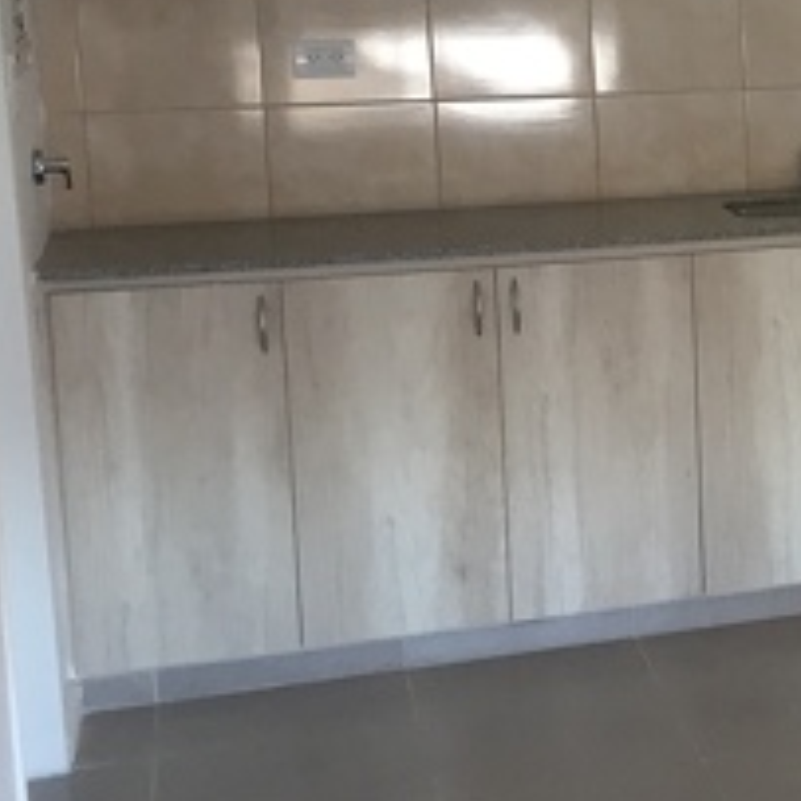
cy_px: 233
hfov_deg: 17.9
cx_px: 1278
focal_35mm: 84
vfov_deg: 20.5
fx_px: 2199
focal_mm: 4.15
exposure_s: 1/33
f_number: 2.2
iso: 100
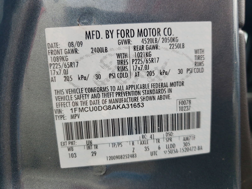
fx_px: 189
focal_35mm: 26
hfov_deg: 67.3
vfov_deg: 53.1
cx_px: 126
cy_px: 94
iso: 50
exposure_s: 1/476
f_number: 1.5
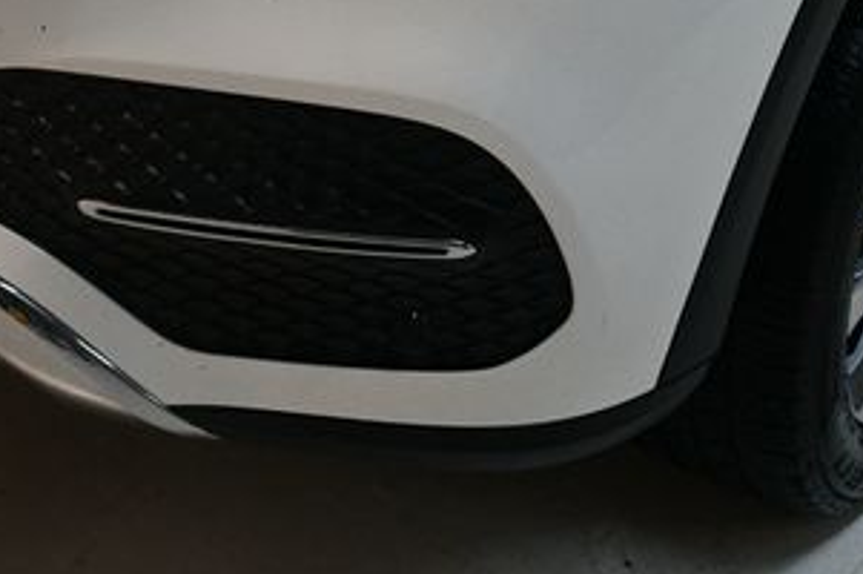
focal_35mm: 83
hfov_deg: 24.5
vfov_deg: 16.1
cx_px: 396
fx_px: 1988
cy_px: -6
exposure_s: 1/160
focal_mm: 26
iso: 800
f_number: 3.8
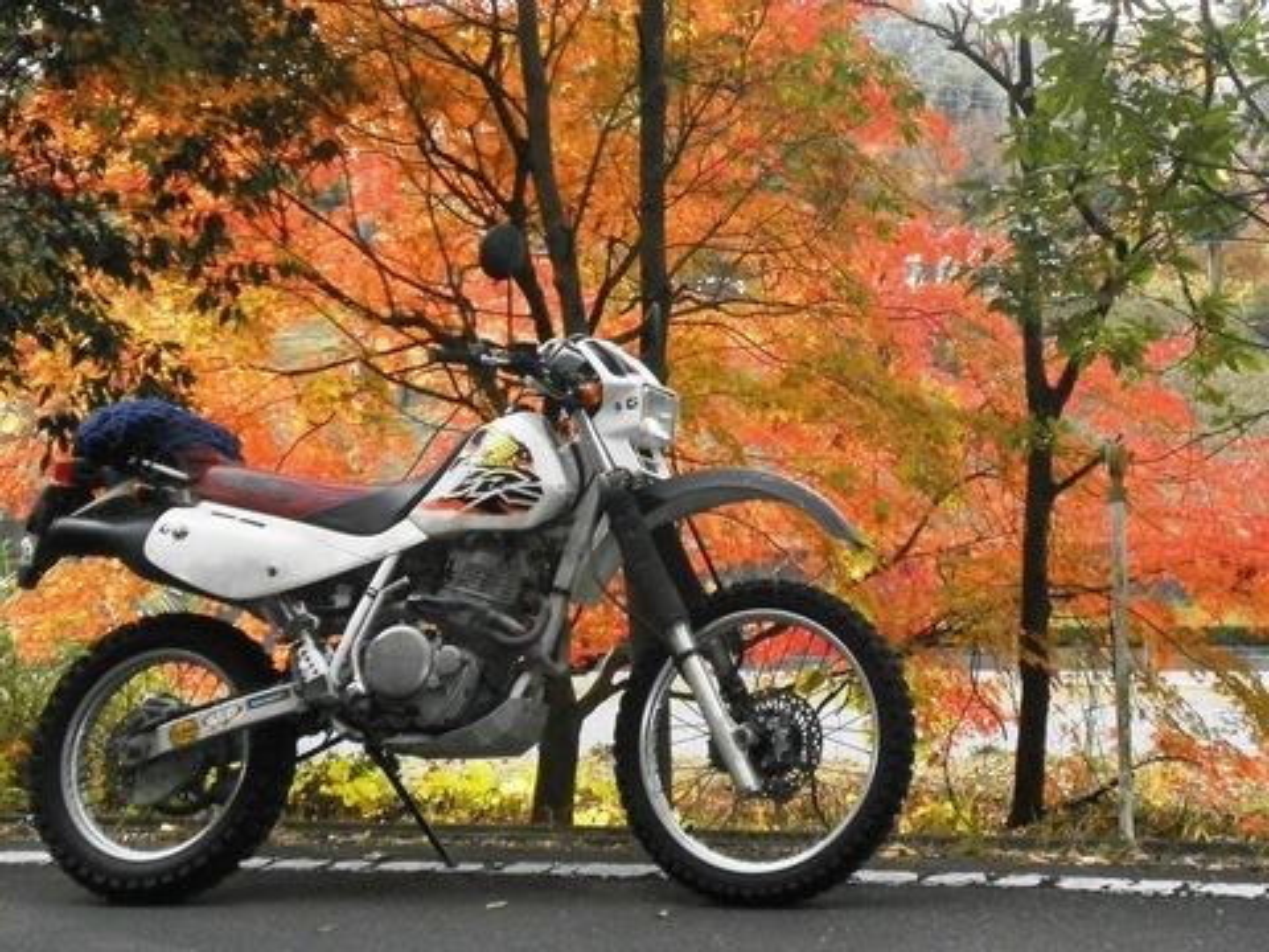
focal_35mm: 38
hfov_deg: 49.0
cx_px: 634
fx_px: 1393
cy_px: 476
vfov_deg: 37.7
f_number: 3.9
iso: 250
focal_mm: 6.9
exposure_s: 1/250
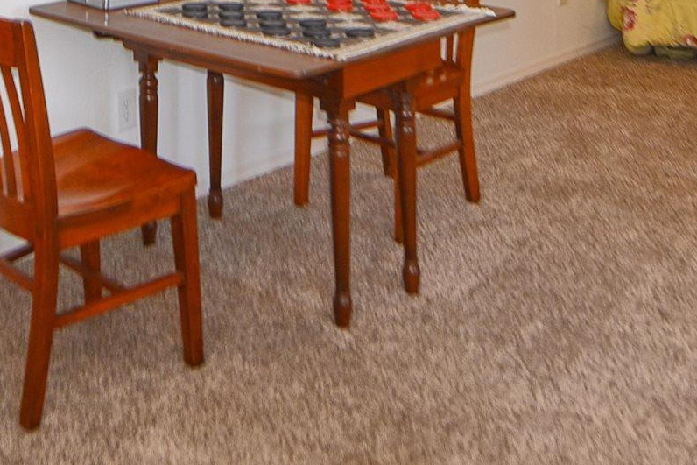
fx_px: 1046
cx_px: 114
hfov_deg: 35.4
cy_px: -218
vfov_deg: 21.4
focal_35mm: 54
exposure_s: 1/60
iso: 100
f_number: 4
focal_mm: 14
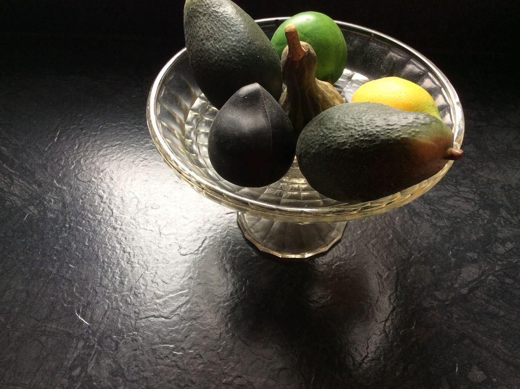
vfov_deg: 44.1
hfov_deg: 56.9
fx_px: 480
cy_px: 194
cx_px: 260
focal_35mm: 32
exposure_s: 1/25
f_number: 2.4
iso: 32
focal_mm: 3.3
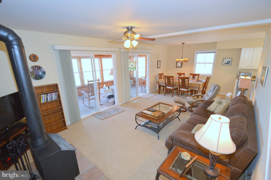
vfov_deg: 77.2
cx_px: 136
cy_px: 90
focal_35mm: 15
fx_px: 113
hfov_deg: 100.4
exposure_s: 1/60
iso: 400
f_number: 3.5
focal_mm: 10
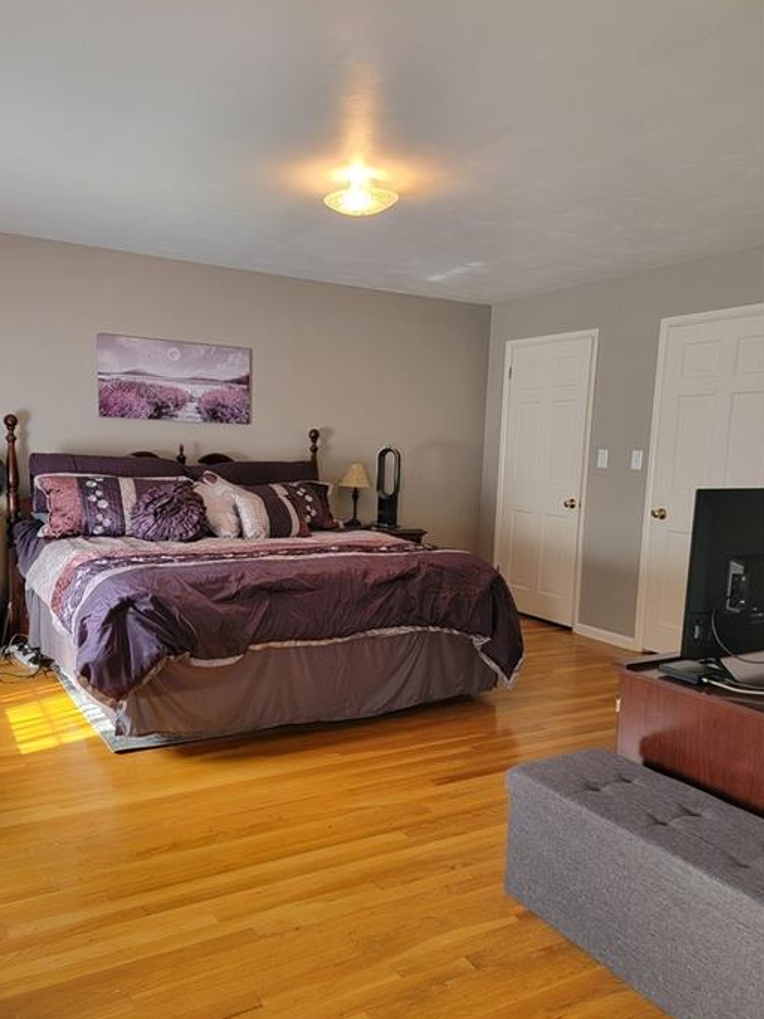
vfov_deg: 65.3
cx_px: 339
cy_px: 539
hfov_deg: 51.2
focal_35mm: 27
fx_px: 795
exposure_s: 1/40
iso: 200
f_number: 1.8
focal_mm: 6.7
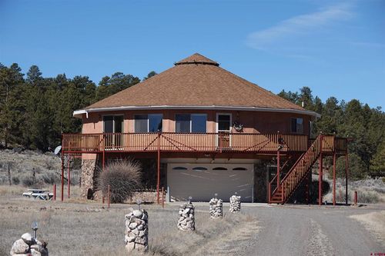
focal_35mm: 107
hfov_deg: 19.1
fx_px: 1144
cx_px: 192
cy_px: 128
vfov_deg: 12.8
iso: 100
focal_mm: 39.42
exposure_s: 1/1250
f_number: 4
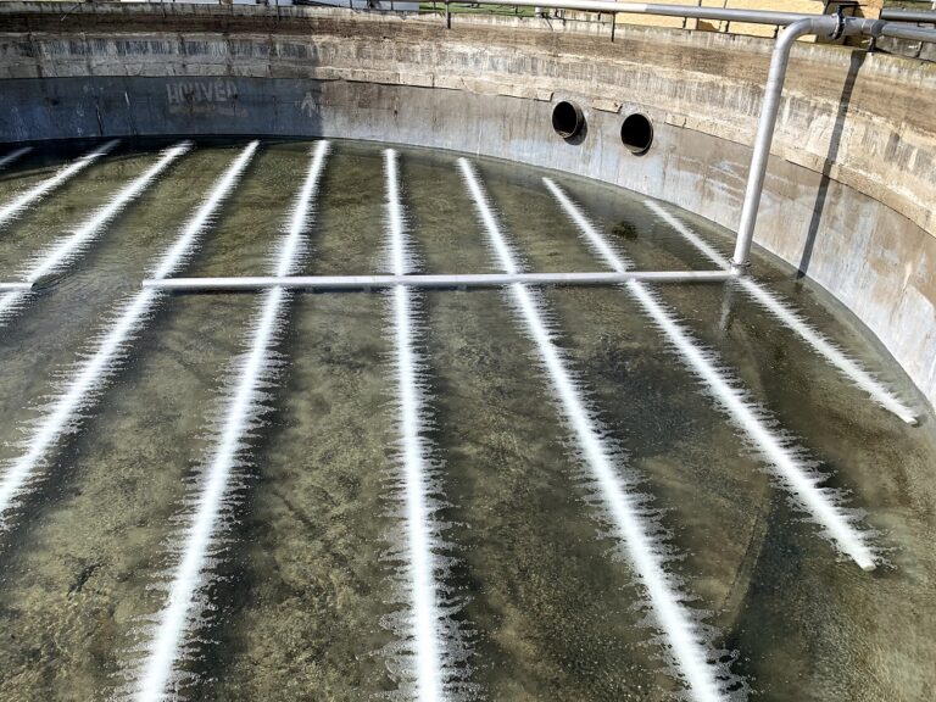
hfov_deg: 67.3
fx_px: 703
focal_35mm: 26
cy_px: 351
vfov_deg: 53.1
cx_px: 468
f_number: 1.8
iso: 25
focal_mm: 4.25
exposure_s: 1/1689
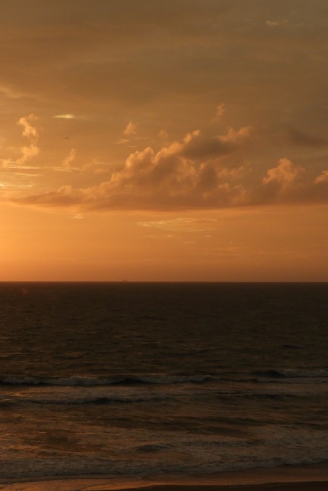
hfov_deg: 16.8
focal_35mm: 78
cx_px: -58
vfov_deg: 26.0
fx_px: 1066
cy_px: 276
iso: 100
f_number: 3.8
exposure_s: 1/500
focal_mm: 7.2
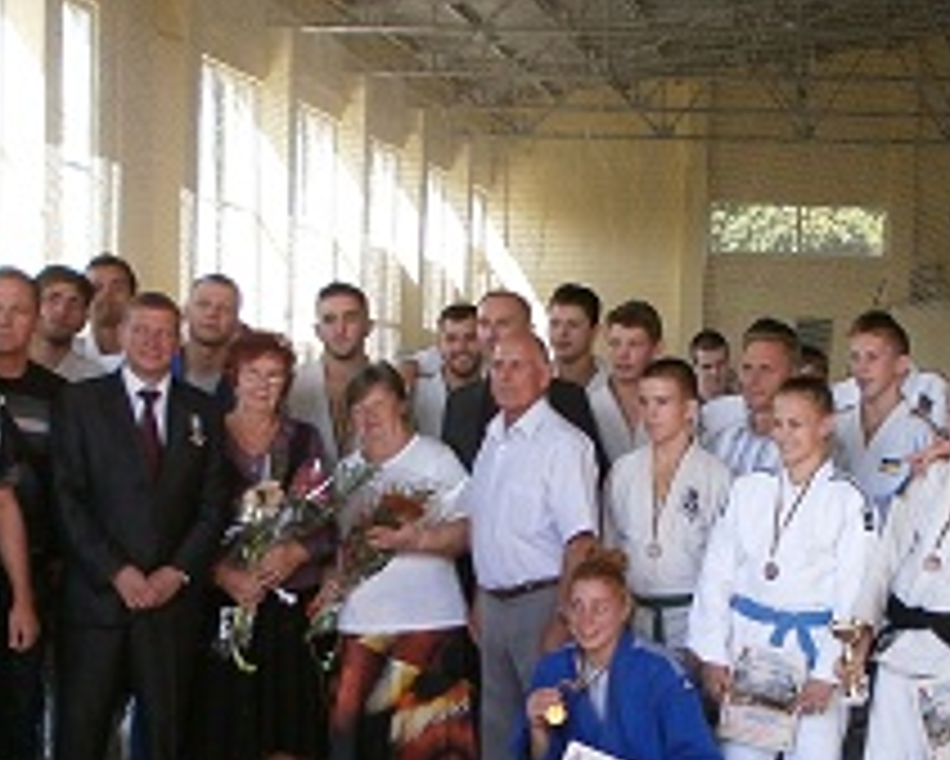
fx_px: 2110
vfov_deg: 20.1
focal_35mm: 75
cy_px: 648
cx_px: 612
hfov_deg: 25.3
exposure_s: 1/160
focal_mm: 4.8
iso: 100
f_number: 2.9
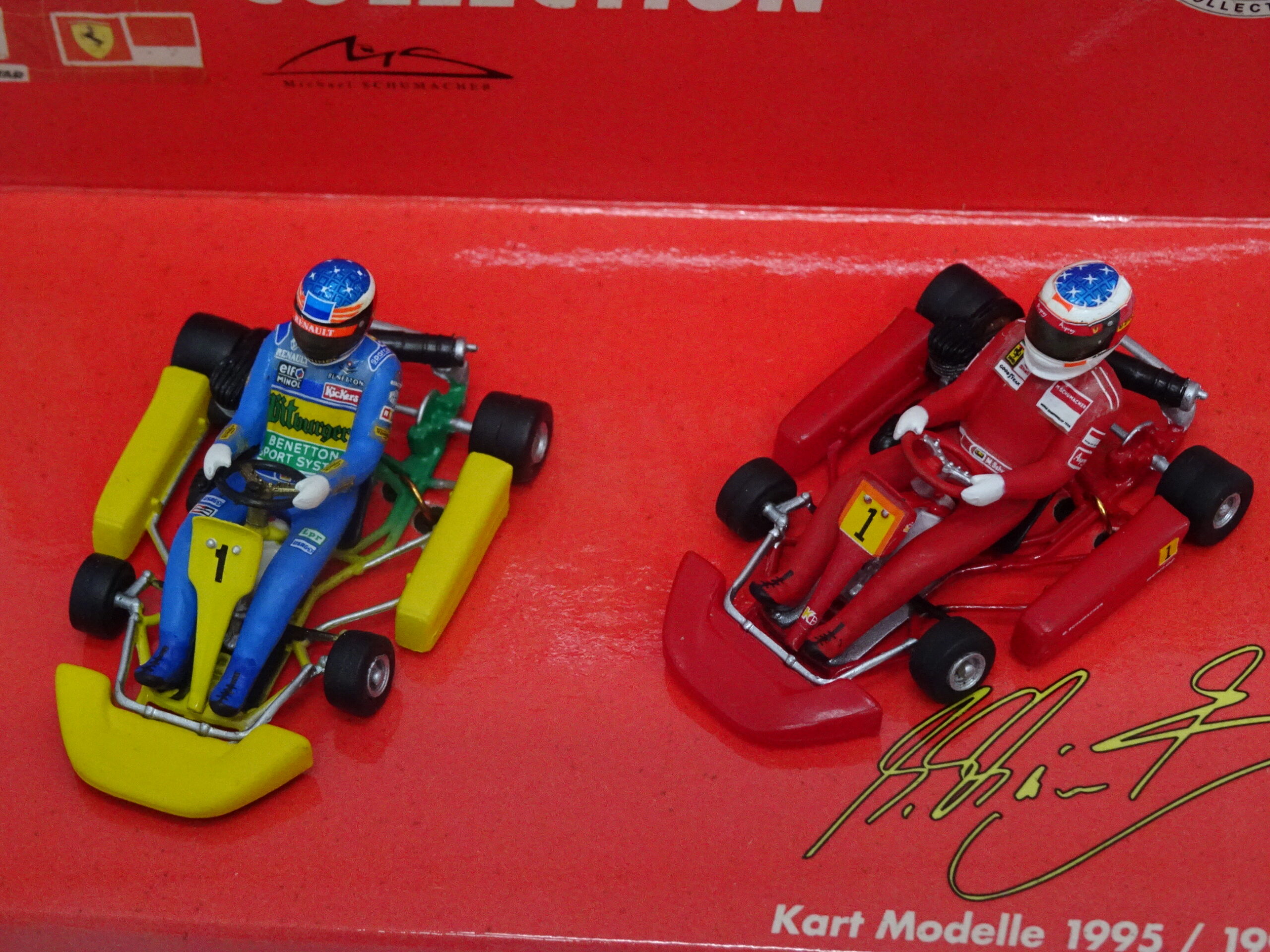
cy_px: 476
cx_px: 635
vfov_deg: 17.4
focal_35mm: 85
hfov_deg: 23.0
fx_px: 3119
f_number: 5
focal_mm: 14.54
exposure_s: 1/40
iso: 800
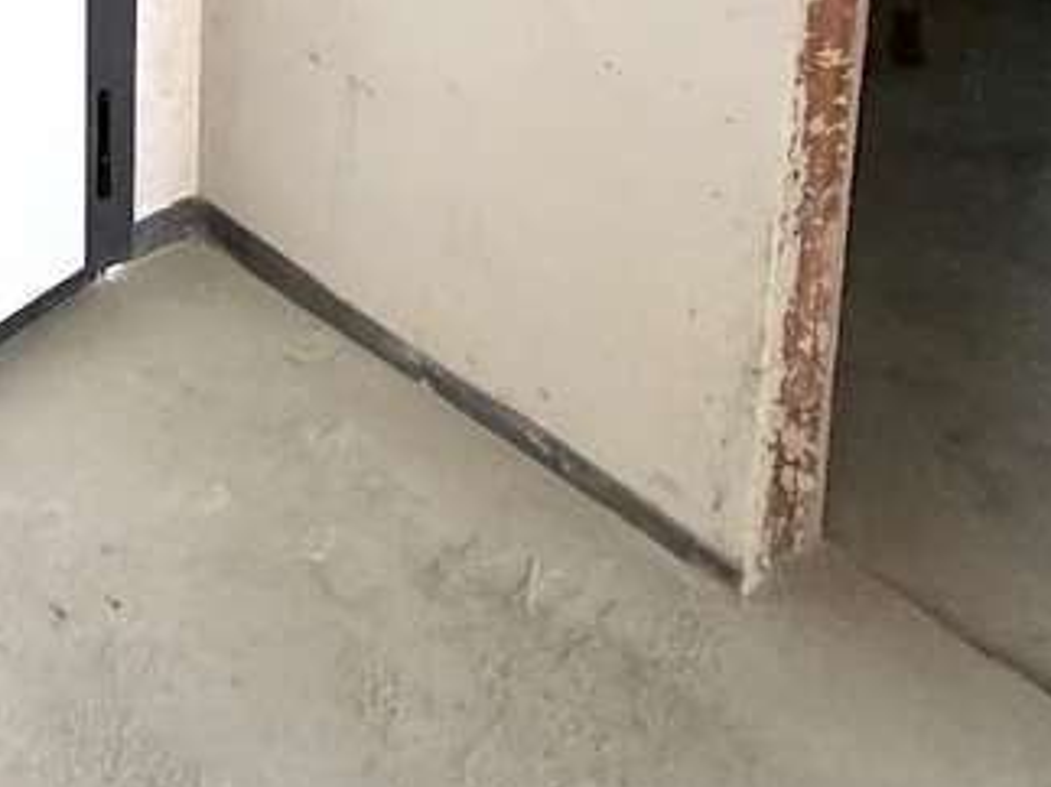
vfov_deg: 18.8
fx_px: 1973
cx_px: 172
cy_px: -515
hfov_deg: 29.0
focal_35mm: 65
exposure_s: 1/60
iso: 400
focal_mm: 2.22
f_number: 2.2
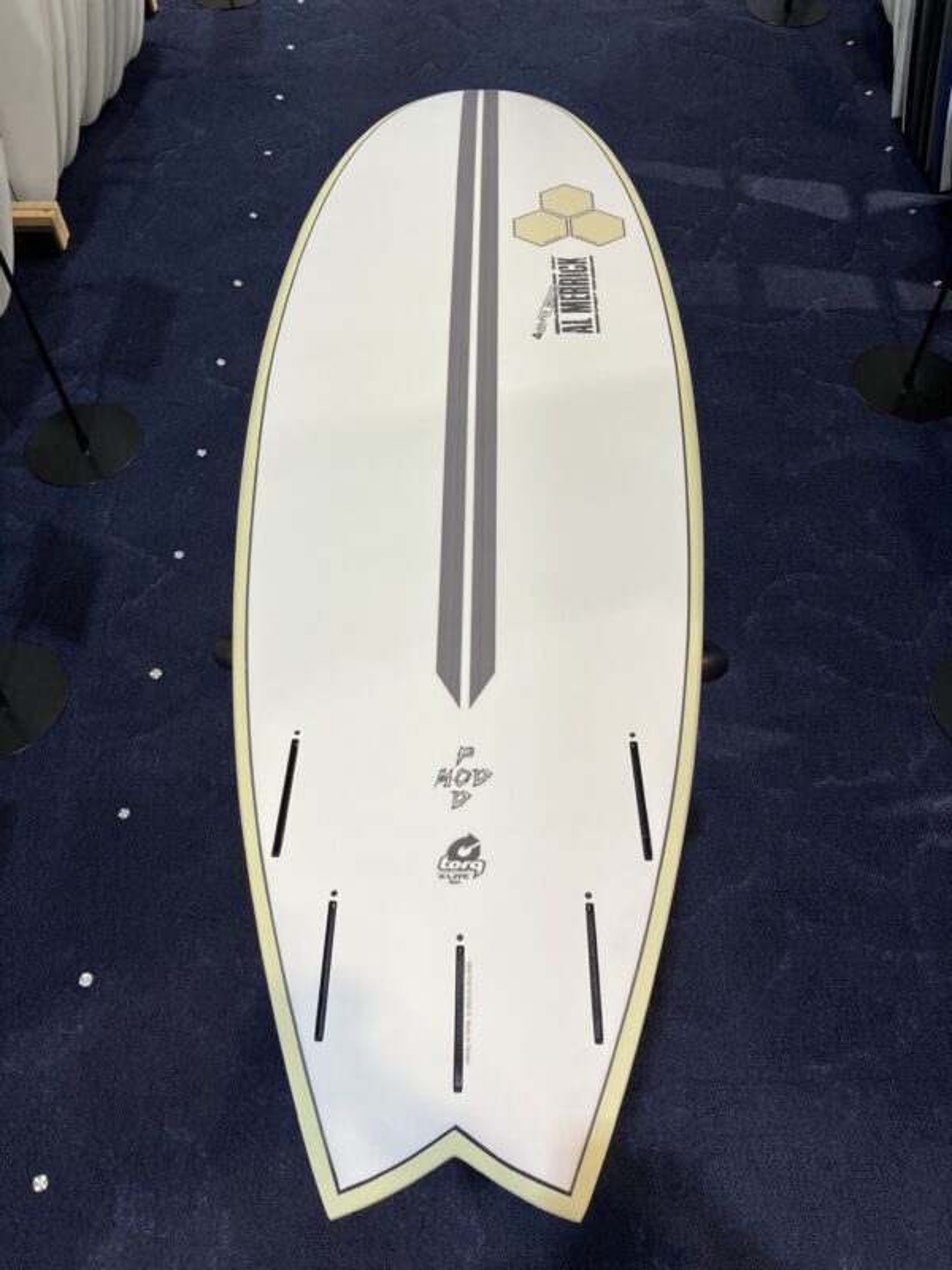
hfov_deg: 49.7
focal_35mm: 28
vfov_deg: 63.4
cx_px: 476
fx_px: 1027
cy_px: 635
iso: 50
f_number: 1.8
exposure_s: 1/120
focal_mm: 3.99
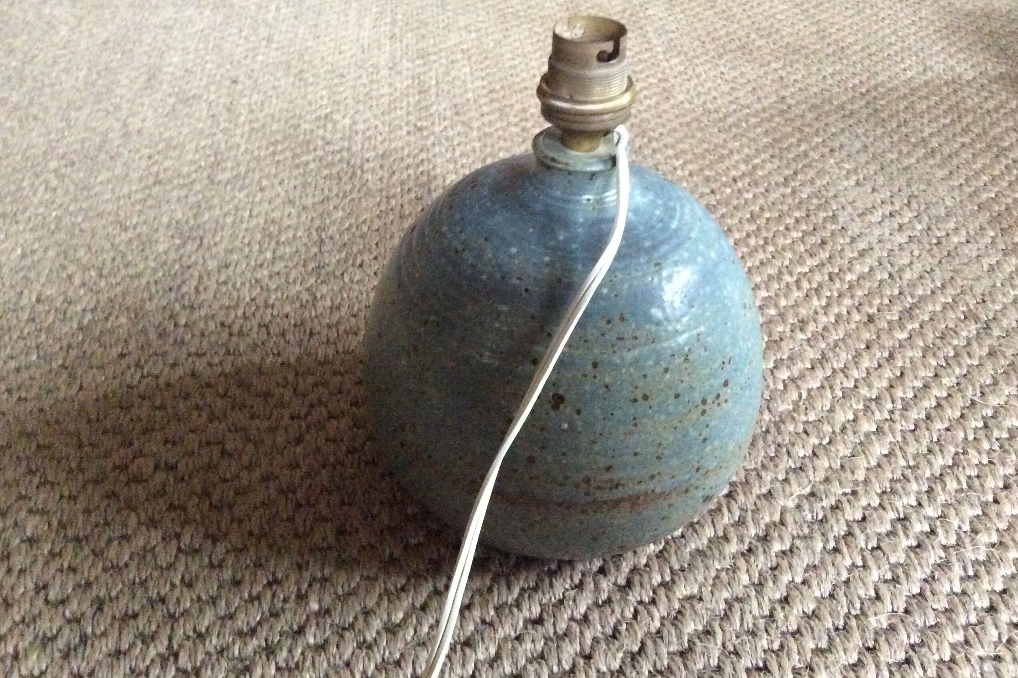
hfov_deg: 55.8
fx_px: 961
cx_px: 513
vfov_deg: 38.9
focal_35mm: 34
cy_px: 336
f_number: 2.4
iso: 640
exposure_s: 1/17
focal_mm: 3.3
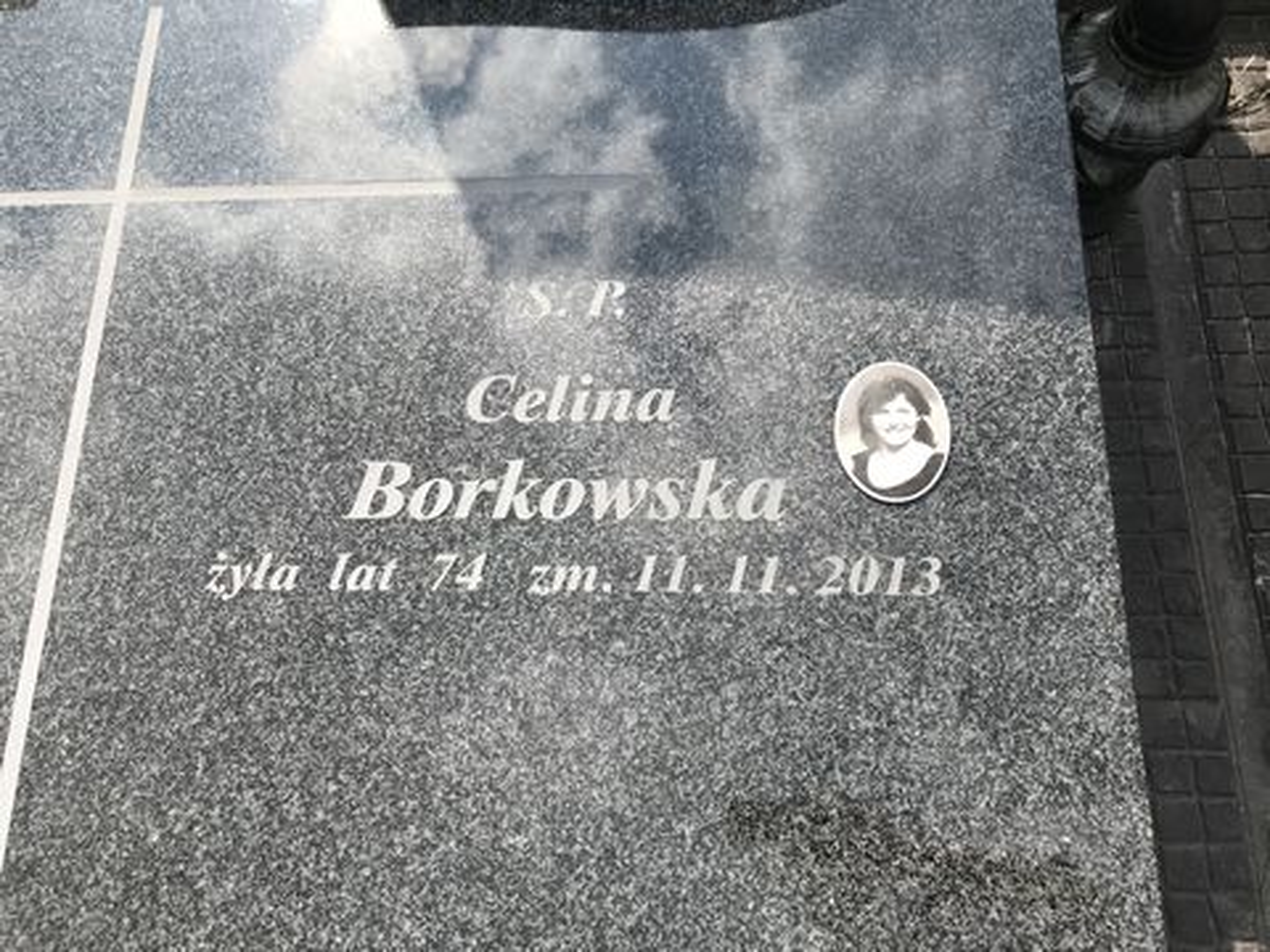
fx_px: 1027
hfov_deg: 63.4
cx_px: 635
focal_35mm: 28
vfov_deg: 49.7
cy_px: 476
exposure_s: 1/1953
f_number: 1.8
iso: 20
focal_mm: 3.99
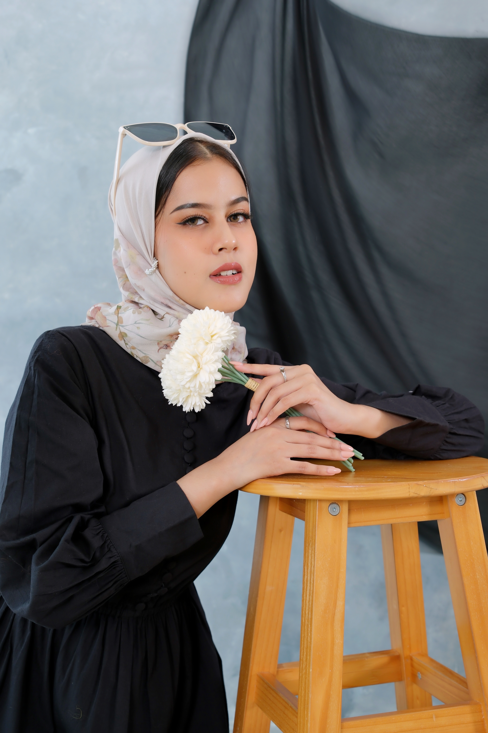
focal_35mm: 50
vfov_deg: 39.6
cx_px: 244
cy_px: 366
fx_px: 1017
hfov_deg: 27.0
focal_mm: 33
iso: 160
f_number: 4.5
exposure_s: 1/57
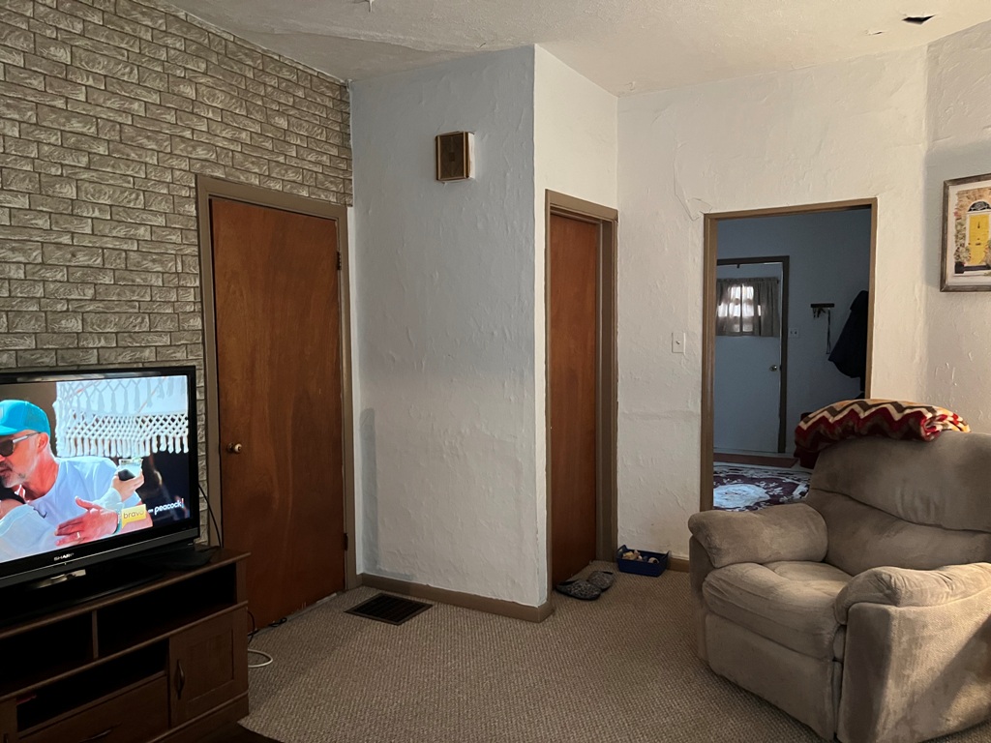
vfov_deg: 53.1
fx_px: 744
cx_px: 496
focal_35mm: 26
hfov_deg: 67.3
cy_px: 372
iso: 500
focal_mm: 5.1
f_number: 1.6
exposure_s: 1/40
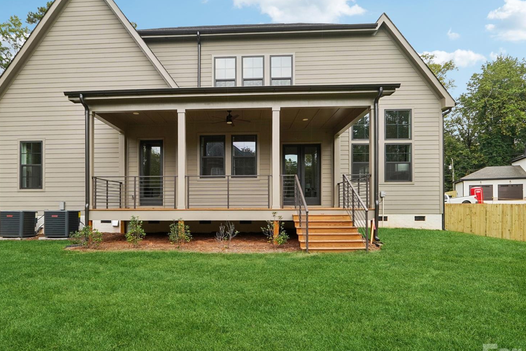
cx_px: 233
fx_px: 307
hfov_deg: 80.9
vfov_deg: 59.4
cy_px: 166
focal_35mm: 21
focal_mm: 10
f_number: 8
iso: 125
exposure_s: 1/30
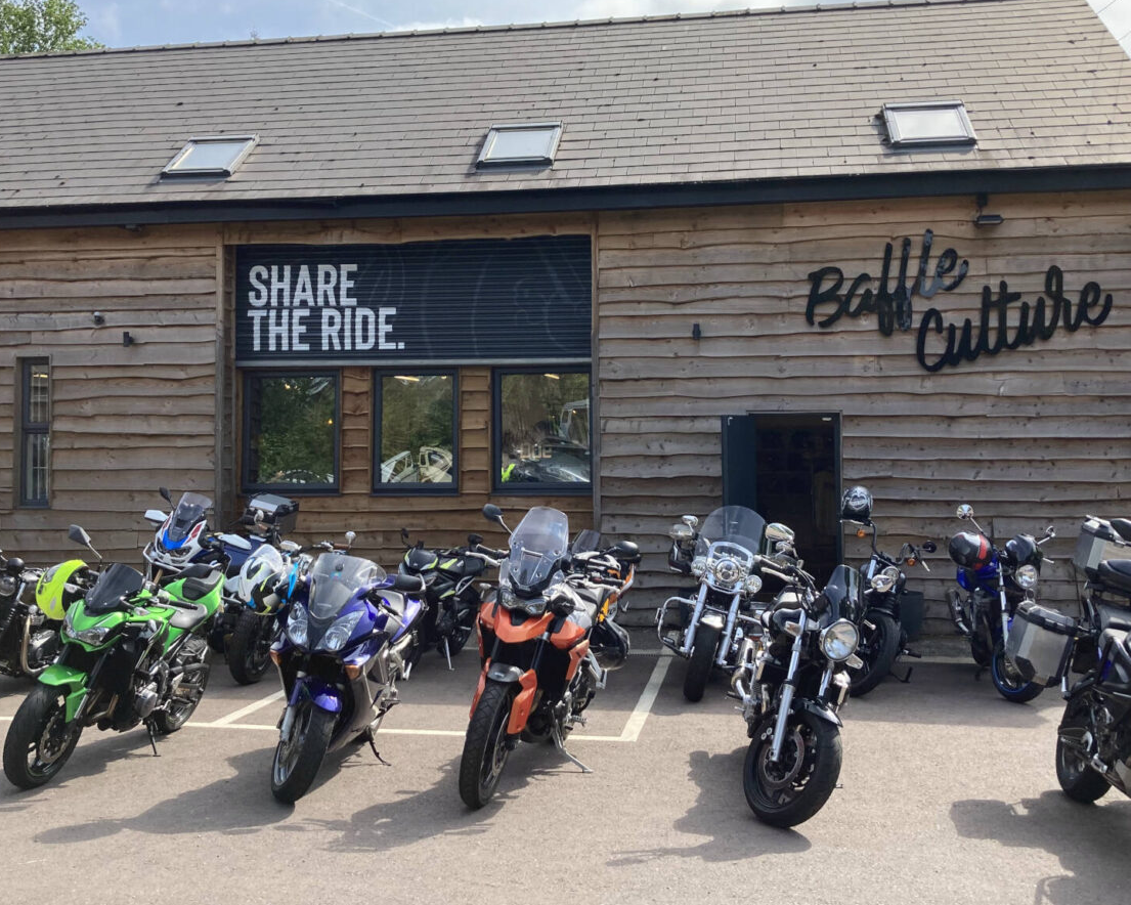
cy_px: 396
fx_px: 1272
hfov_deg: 47.9
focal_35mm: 38
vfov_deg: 39.1
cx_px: 525
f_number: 1.8
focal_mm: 3.99
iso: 20
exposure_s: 1/1215
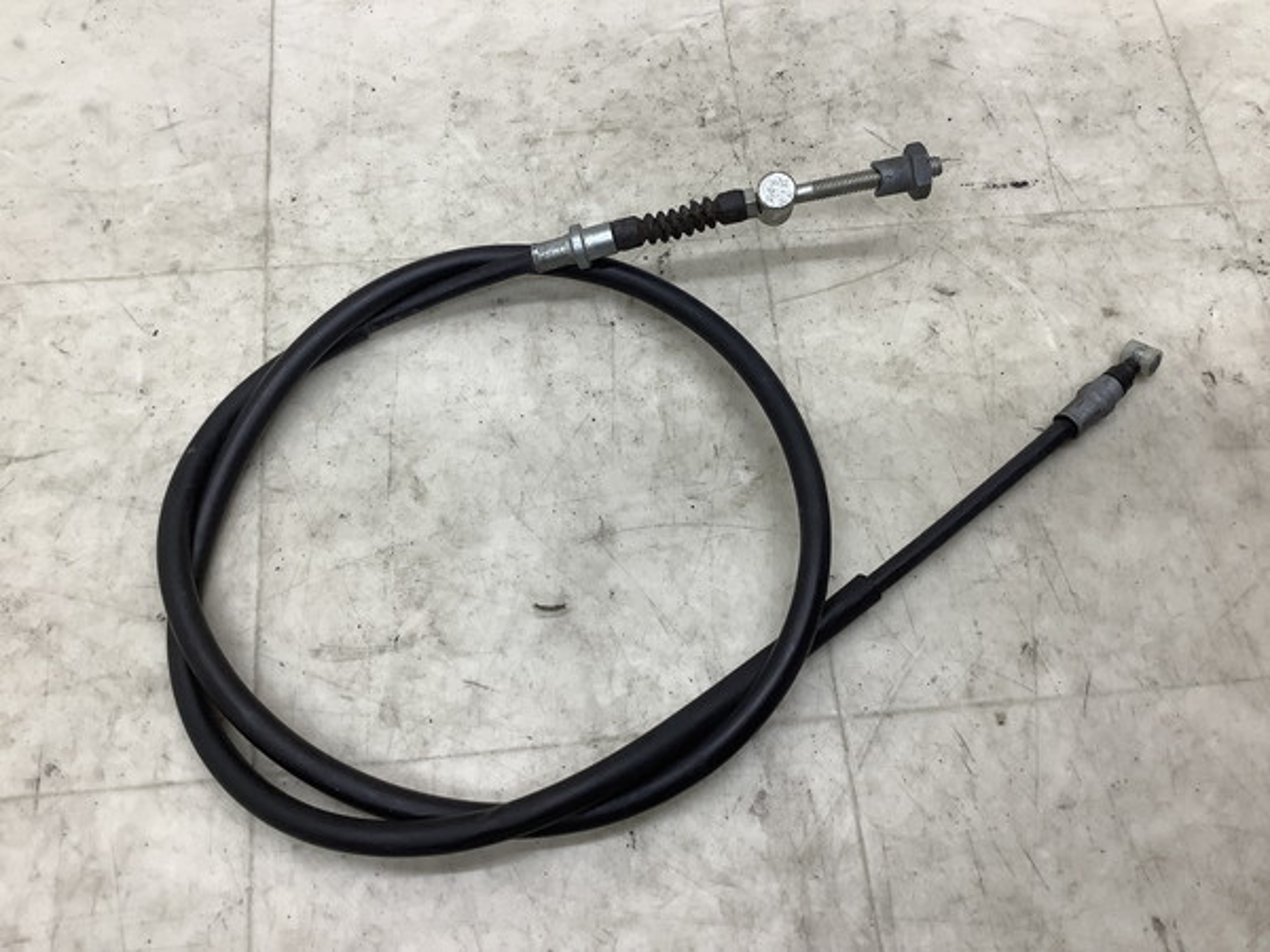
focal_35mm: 31
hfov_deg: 58.4
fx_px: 1137
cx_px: 635
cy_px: 476
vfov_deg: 45.4
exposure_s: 1/60
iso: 50
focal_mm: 3.3
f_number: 2.4
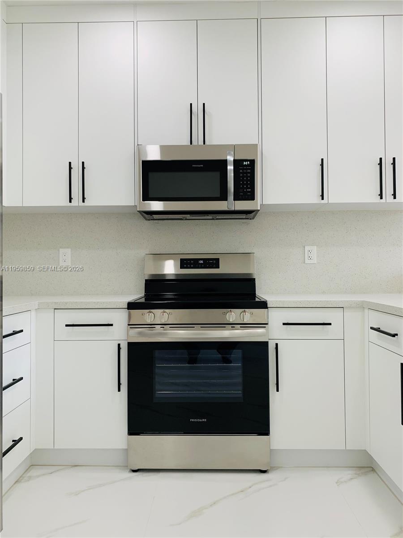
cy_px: 269
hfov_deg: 53.1
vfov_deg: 67.3
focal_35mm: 26
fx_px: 404
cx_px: 202
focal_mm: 4.25
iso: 50
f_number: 1.8
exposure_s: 1/121
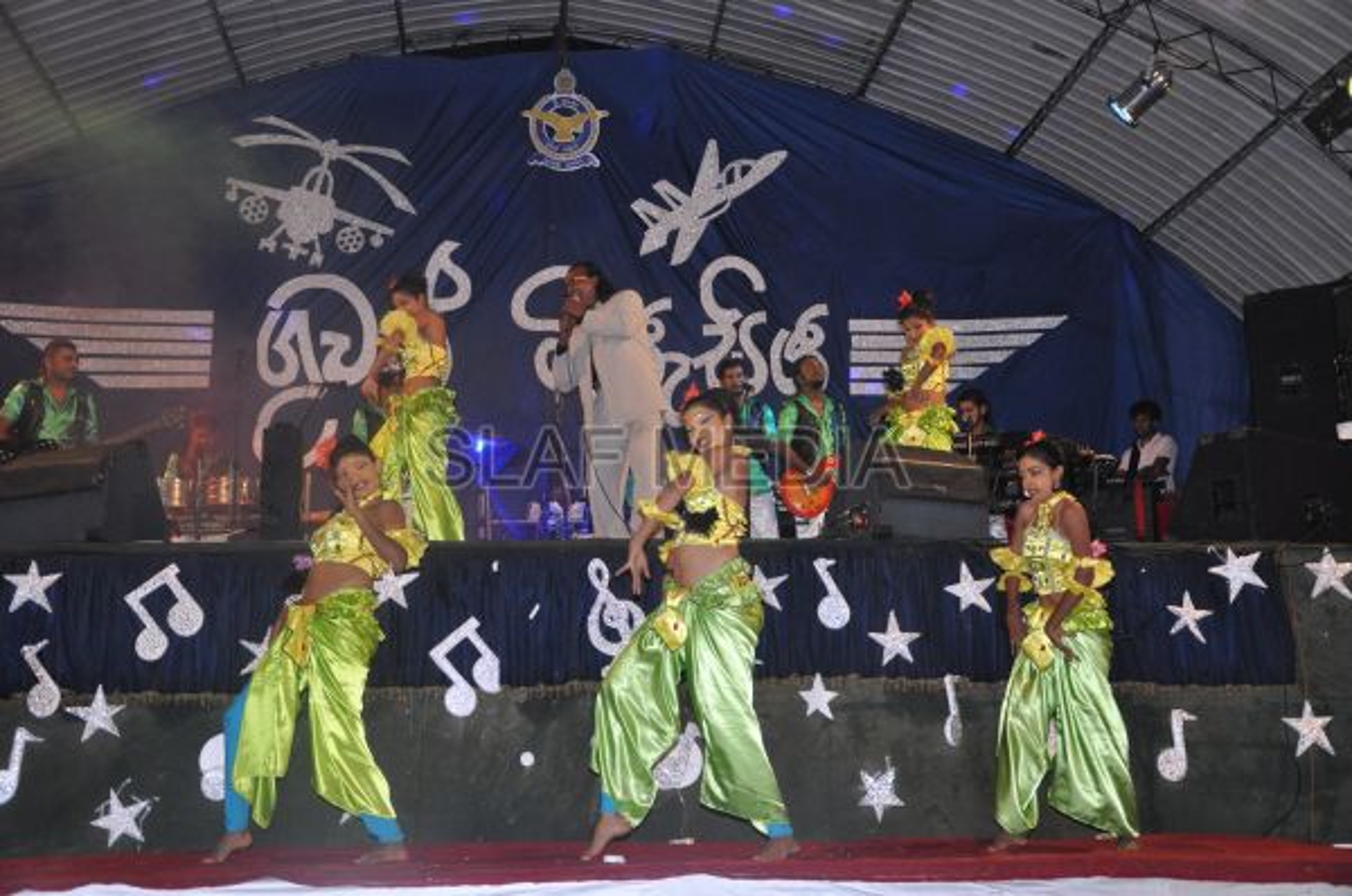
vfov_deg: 29.8
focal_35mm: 45
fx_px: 1687
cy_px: 448
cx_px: 676
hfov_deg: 43.7
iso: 800
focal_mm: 30
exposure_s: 1/60
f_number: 4.2
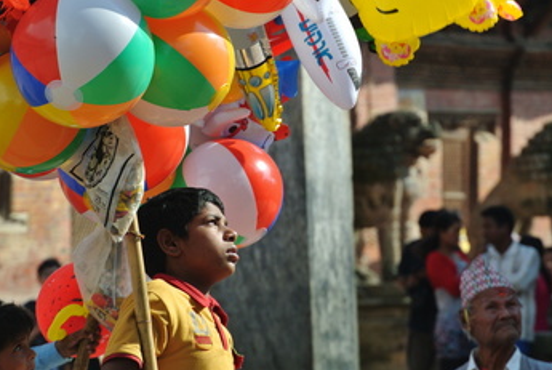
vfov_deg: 3.5
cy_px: 170
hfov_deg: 5.2
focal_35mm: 396
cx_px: 301
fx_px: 6080
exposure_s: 1/320
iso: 100
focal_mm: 110
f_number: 5.6
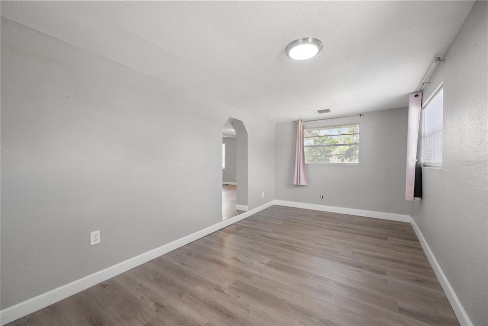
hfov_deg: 104.2
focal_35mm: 14
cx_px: 244
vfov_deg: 81.2
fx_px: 190
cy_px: 163
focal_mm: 14
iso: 250
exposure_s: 1/3
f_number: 6.3
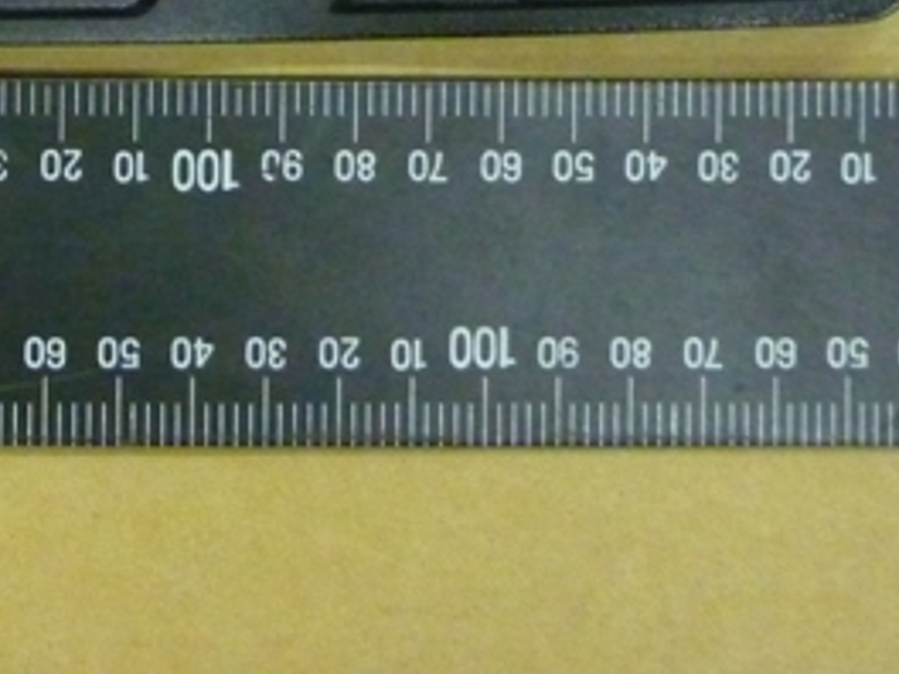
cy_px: -310
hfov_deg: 18.9
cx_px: -58
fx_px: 2597
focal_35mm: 100
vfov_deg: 13.9
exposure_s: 1/20
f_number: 2.8
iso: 800
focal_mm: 5.5
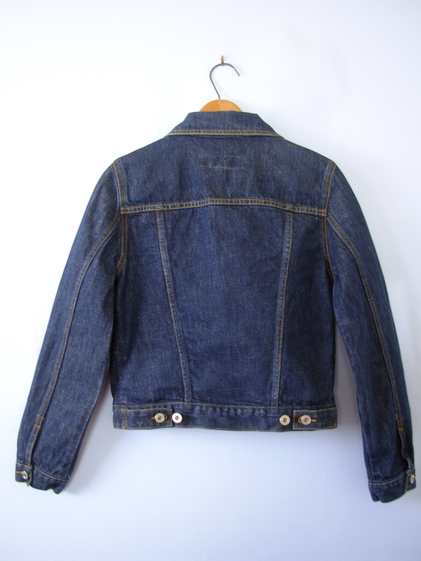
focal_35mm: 38
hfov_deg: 37.7
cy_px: 280
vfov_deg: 49.0
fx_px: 616
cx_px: 210
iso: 50
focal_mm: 6.3
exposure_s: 1/9.8
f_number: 2.9
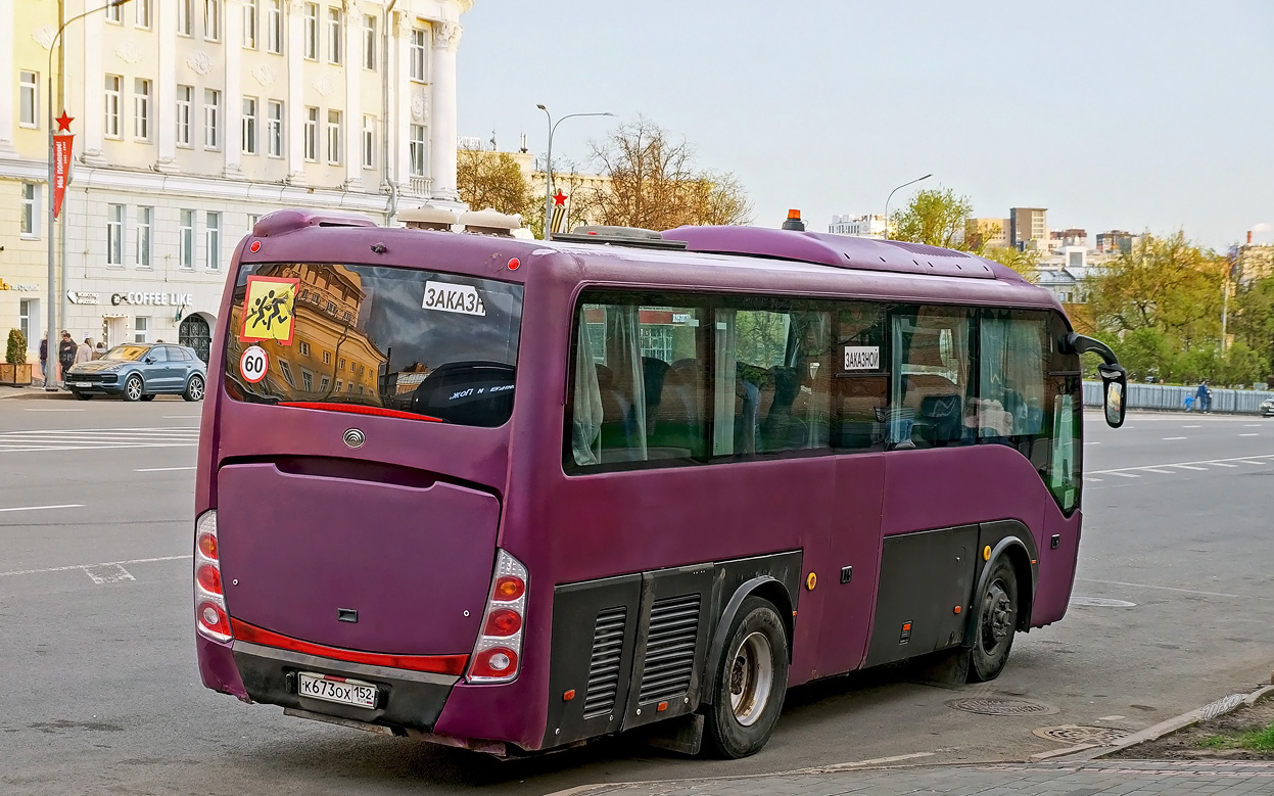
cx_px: 640
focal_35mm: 70
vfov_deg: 18.7
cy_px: 403
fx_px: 2413
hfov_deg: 29.6
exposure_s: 1/100
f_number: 5.6
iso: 400
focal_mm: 45
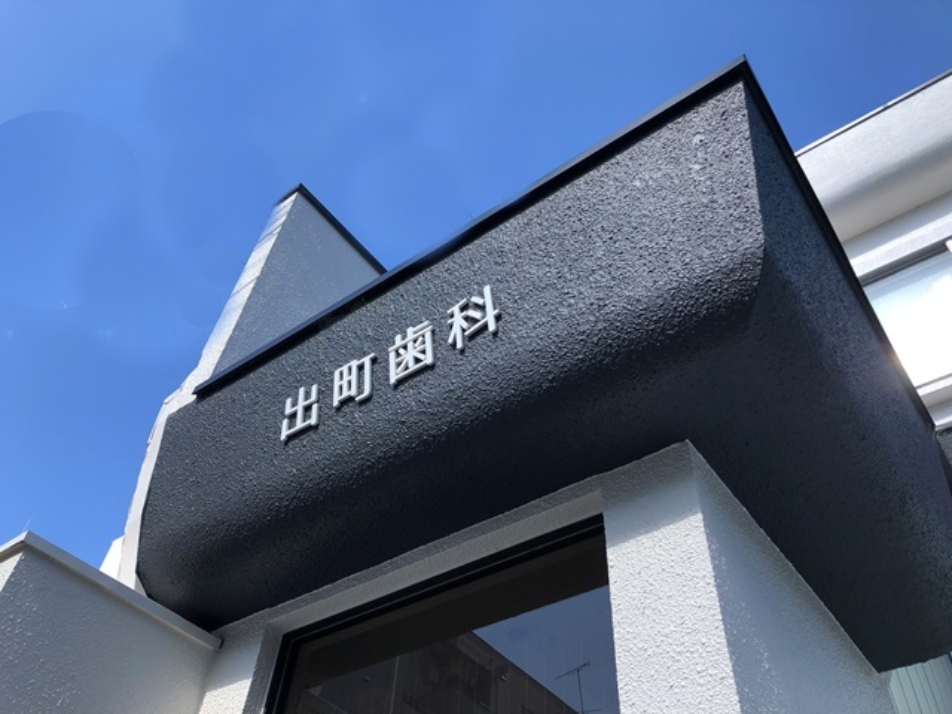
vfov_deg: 49.7
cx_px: 476
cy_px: 357
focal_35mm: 28
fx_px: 770
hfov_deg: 63.4
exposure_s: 1/906
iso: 20
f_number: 1.8
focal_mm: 3.99
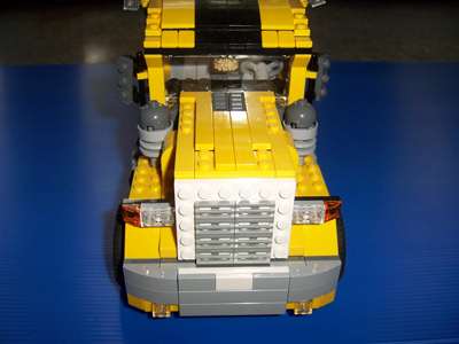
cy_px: 172
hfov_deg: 51.4
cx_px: 230
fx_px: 477
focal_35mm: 36
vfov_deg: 39.7
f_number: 2.8
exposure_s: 1/60
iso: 80
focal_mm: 6.2
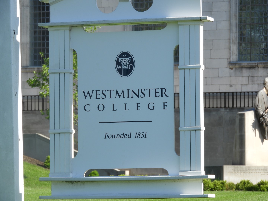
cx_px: 134
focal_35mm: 250
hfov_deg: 7.9
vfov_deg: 5.9
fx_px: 1936
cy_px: 100
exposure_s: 1/320
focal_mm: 44.8
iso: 100
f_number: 5.5
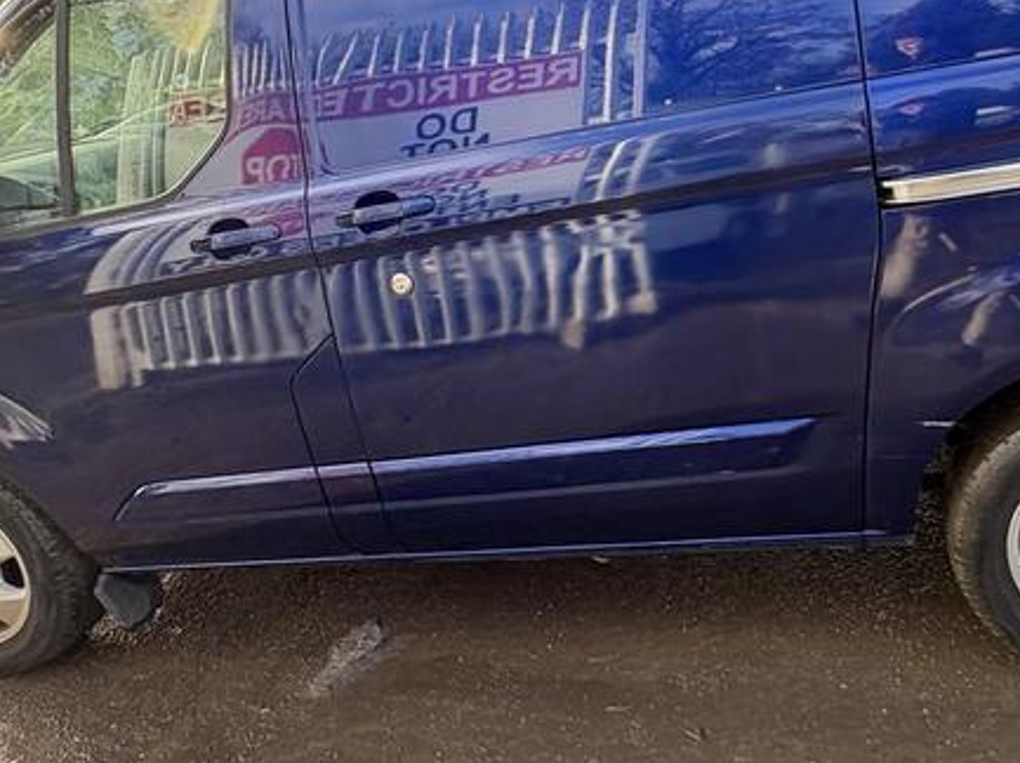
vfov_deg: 45.9
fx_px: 854
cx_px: 716
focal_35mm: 29
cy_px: 162
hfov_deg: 59.6
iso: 64
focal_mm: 2.22
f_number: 2.2
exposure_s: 1/172
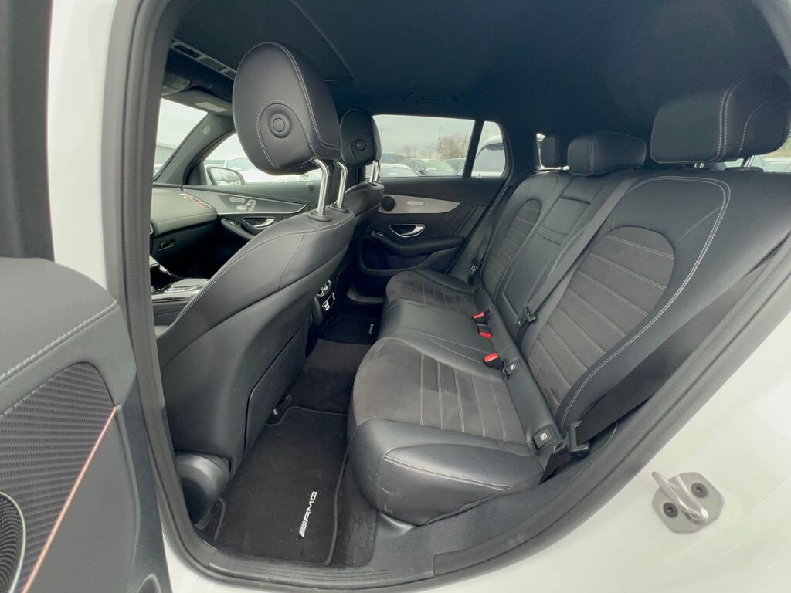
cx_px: 396
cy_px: 296
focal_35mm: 13
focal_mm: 1.57
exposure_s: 1/42
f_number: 1.8
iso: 100
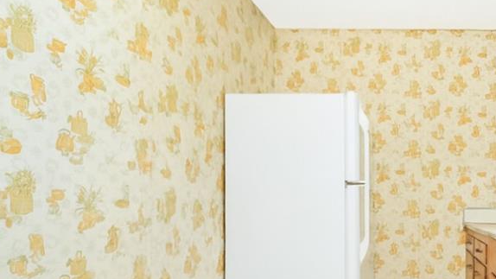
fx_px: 368
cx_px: 415
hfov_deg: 60.8
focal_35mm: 28
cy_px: 217
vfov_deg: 40.1
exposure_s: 1/60
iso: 1600
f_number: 9
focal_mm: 10
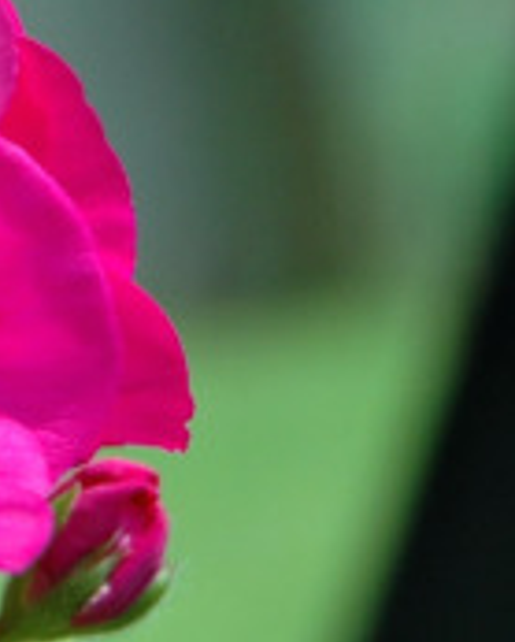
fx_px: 9015
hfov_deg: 3.2
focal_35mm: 474
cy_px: 30
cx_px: -752
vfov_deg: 4.1
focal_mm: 65
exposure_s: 1/250
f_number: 8
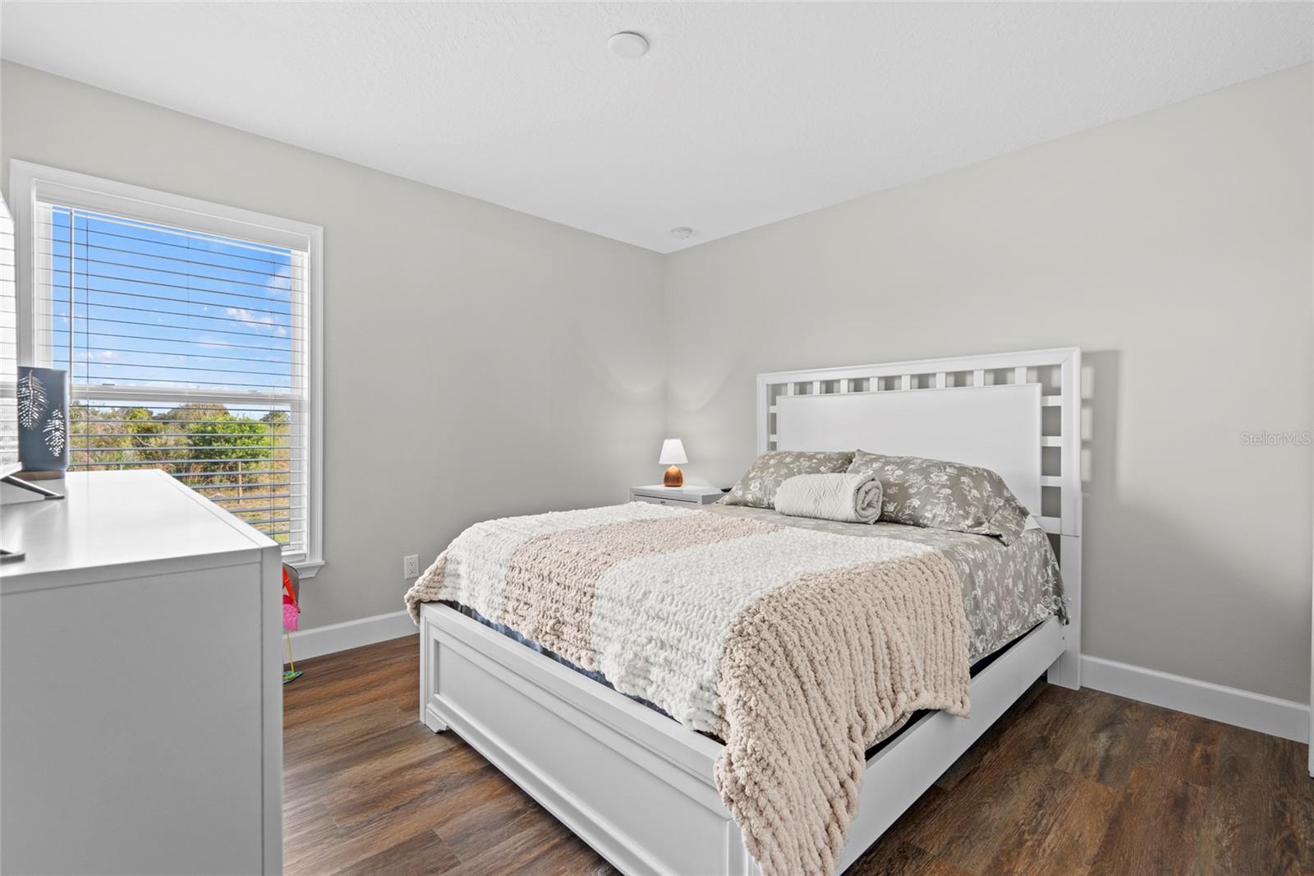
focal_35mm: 16
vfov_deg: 73.7
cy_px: 438
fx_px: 584
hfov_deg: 96.7
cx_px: 657
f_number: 8
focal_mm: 16
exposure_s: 1/2
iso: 800
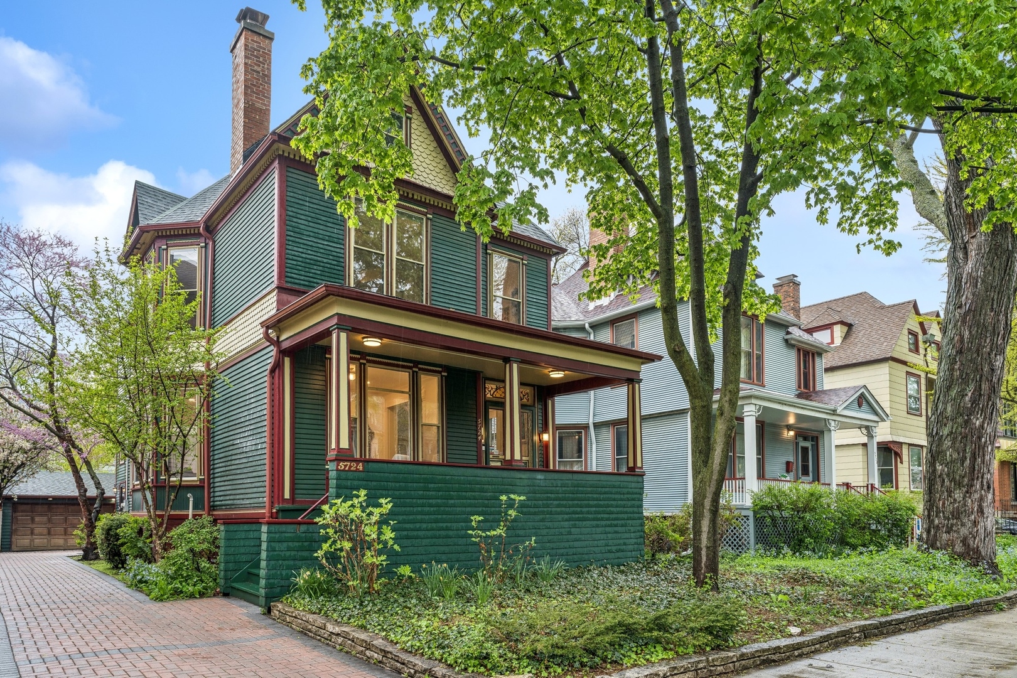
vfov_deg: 55.1
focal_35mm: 23
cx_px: 508
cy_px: 339
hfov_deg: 76.1
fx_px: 650
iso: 320
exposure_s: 1/50
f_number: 8
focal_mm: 23
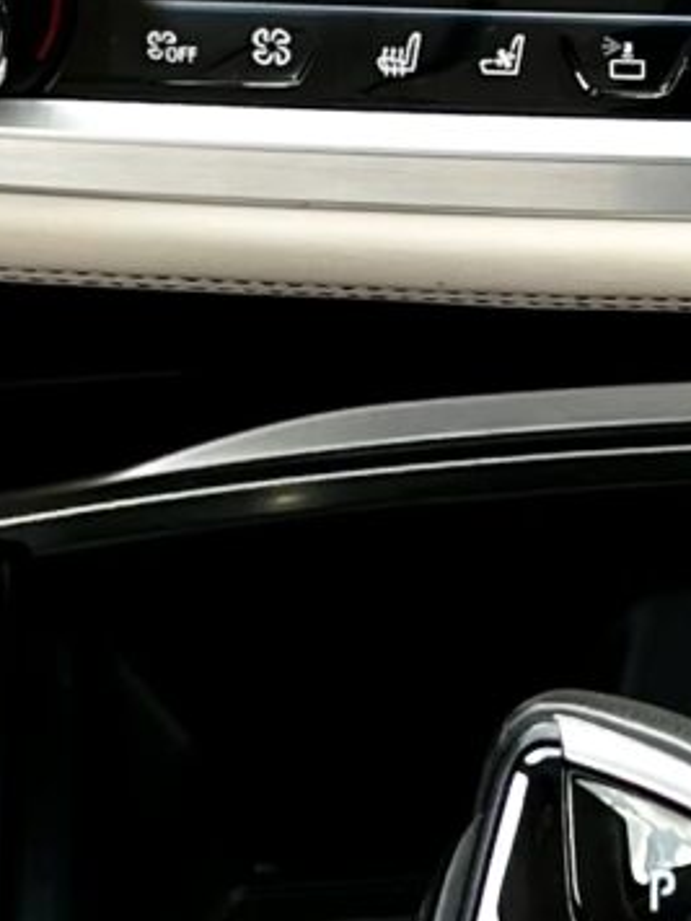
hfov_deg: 7.9
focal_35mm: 187
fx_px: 4977
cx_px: 637
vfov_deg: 10.5
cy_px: 155
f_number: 1.5
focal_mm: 5.7
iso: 50
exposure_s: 1/411
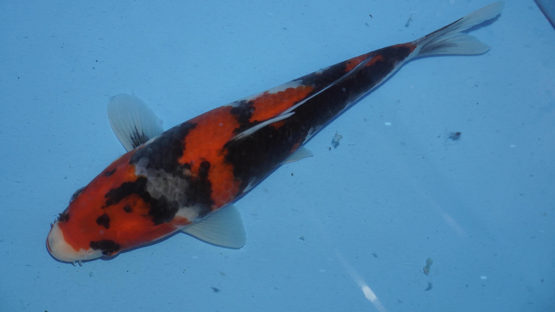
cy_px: 140
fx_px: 1531
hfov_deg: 20.6
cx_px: 278
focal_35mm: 104
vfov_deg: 11.6
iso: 1000
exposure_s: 1/100
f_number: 5.6
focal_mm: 66
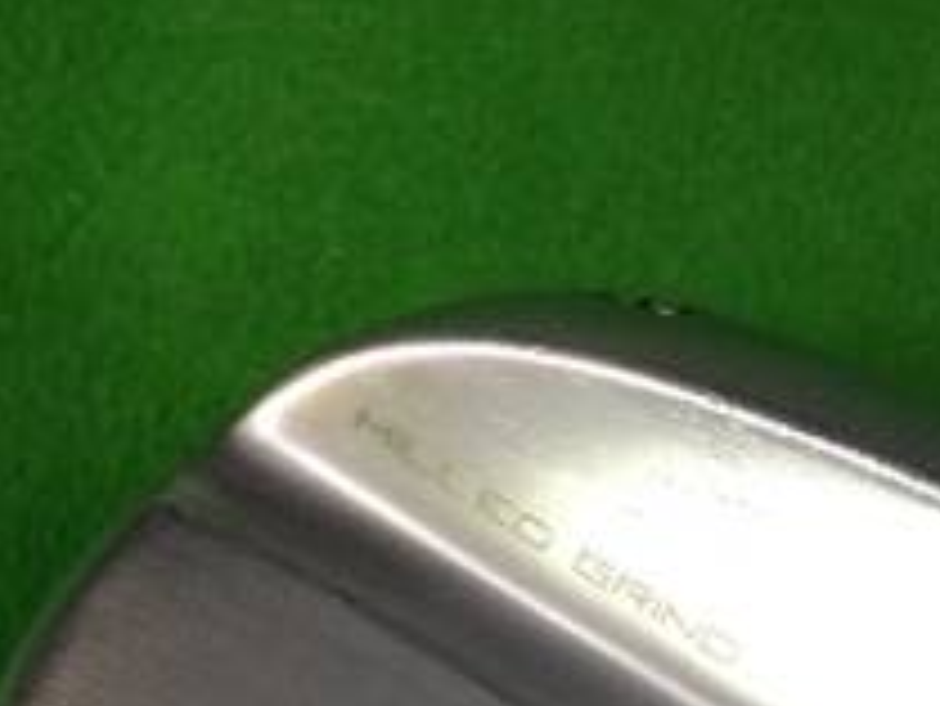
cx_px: 967
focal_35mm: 95
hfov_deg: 19.9
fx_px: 2581
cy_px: 962
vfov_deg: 14.8
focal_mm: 3.3
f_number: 2.4
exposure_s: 1/30
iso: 64
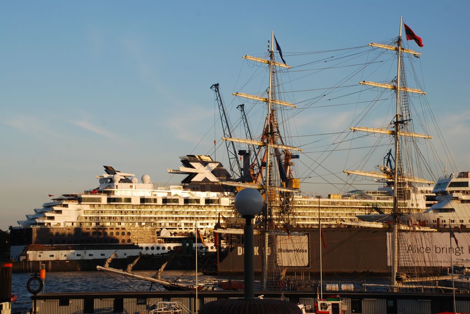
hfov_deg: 28.0
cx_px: 235
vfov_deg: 19.0
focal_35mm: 72
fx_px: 941
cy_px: 157
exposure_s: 1/100
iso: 100
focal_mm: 48
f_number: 9
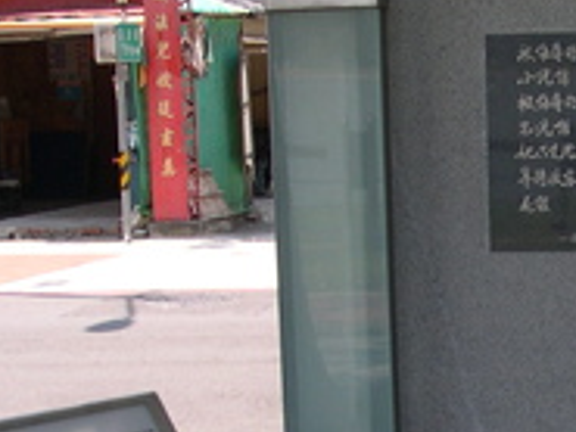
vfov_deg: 11.9
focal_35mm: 123
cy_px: 435
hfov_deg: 15.5
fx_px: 2048
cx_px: 679
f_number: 7.6
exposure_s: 1/79.8
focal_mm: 8
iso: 100
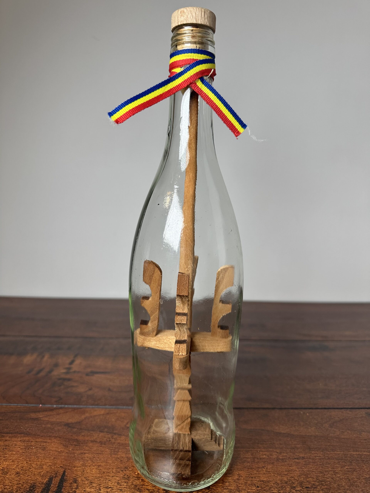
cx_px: 185
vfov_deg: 71.6
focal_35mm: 24
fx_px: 342
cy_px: 246
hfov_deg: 56.8
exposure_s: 1/120
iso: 125
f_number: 1.78
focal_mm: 6.86
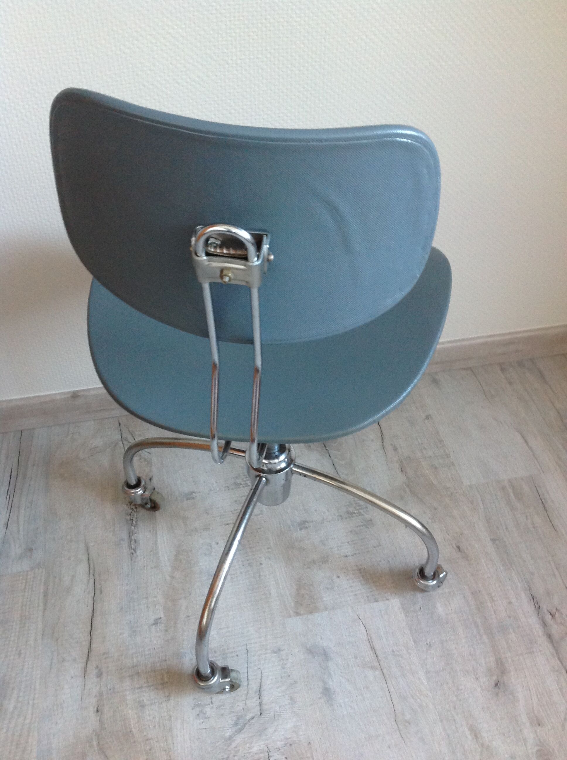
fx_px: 766
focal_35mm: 35
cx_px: 284
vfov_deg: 52.7
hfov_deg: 40.6
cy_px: 380
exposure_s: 1/15
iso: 200
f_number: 2.4
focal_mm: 4.28
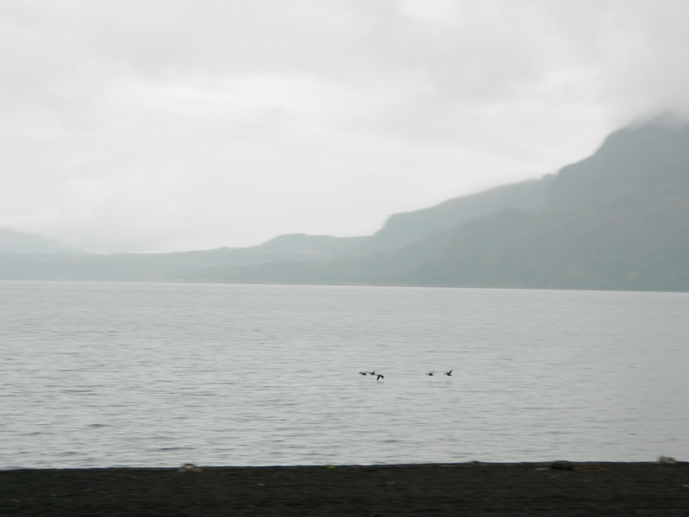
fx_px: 2050
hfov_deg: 19.1
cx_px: 344
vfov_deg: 14.4
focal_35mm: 103
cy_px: 258
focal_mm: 18.6
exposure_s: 1/30
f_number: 4.5
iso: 100
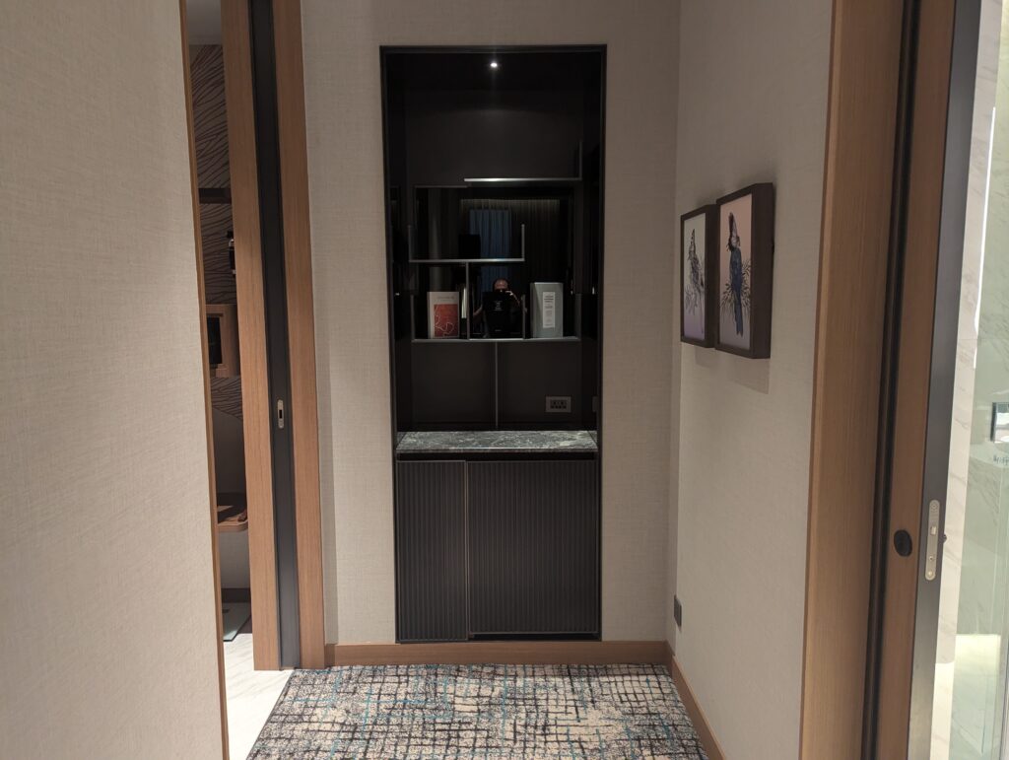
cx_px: 504
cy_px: 380
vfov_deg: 56.9
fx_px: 701
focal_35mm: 24
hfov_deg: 71.5
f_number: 1.85
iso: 986
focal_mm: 6.81
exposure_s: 1/100
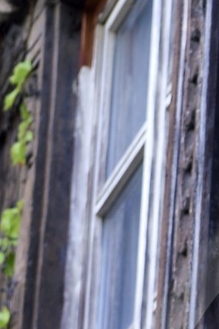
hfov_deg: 3.8
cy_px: 511
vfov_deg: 5.7
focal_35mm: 360
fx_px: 3285
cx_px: 497
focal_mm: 58
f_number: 5.6
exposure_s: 1/125
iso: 200
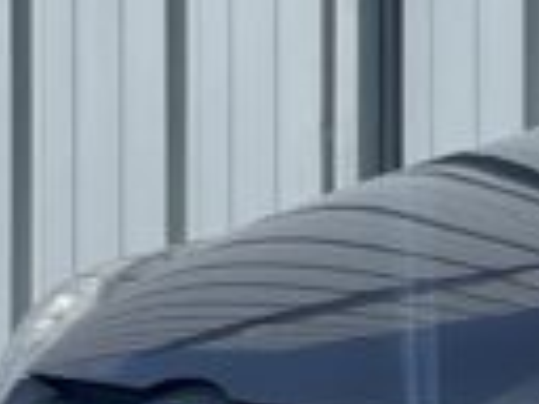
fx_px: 5045
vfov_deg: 4.6
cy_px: 307
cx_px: 1444
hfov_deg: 5.8
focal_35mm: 324
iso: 32
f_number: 2
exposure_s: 1/2994
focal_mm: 6
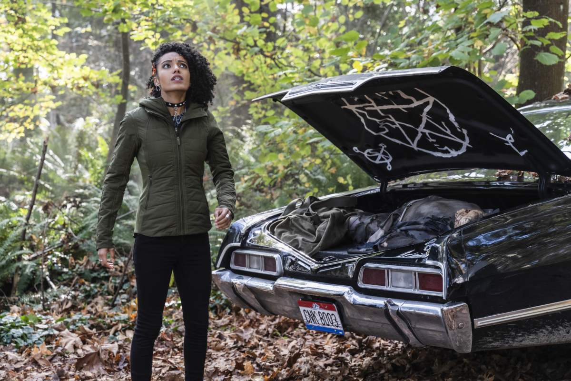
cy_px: 190
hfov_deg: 31.0
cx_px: 286
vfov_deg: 20.9
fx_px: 1031
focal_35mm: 65
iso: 400
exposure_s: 1/125
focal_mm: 65
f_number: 5.6
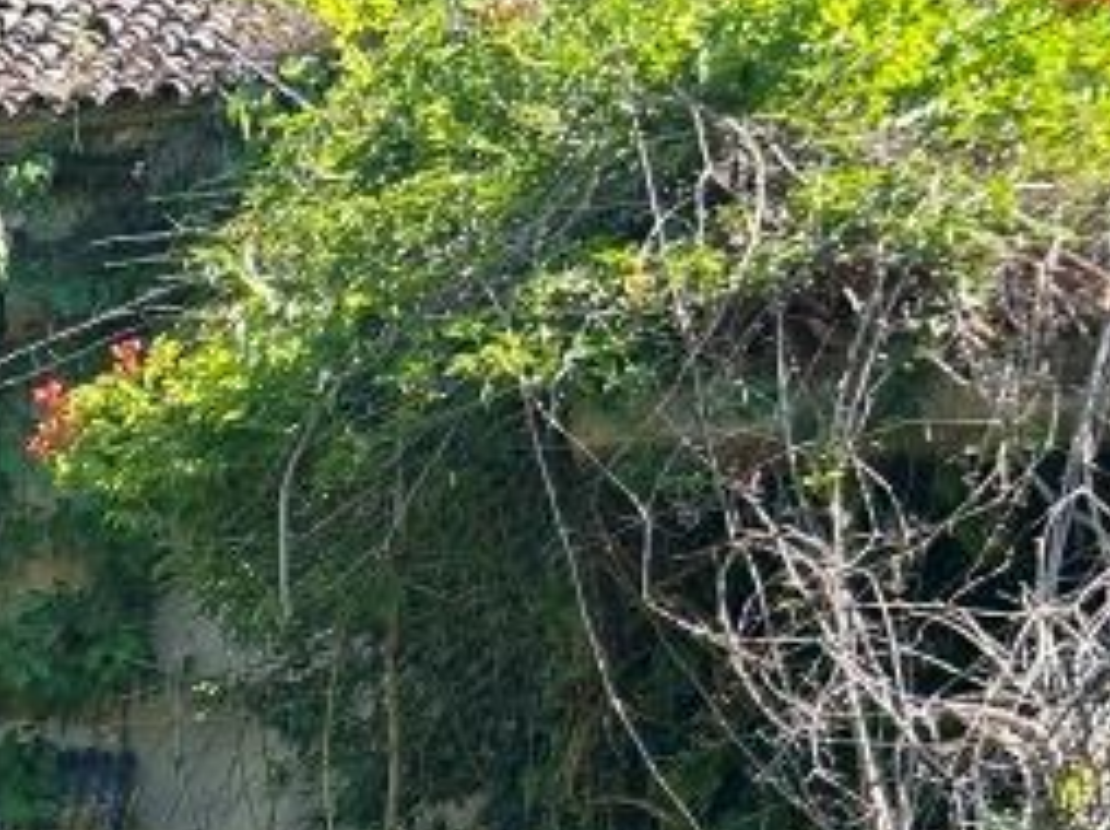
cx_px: -926
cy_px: 1590
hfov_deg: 15.8
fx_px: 3364
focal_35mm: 105
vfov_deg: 12.6
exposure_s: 1/1196
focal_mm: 5.7
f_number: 1.5
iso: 50
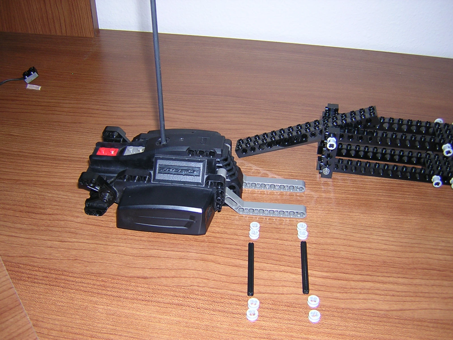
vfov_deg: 39.7
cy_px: 170
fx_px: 471
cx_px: 226
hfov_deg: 51.4
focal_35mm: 36
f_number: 2.6
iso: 100
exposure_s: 1/60.1
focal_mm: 4.7
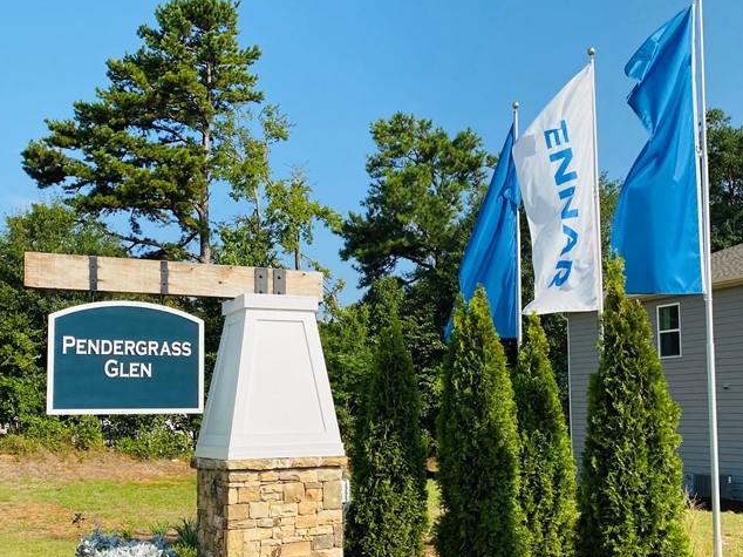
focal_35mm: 42
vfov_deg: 34.1
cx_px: 422
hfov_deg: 44.7
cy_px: 354
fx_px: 901
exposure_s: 1/2571
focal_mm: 4.25
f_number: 1.8
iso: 32
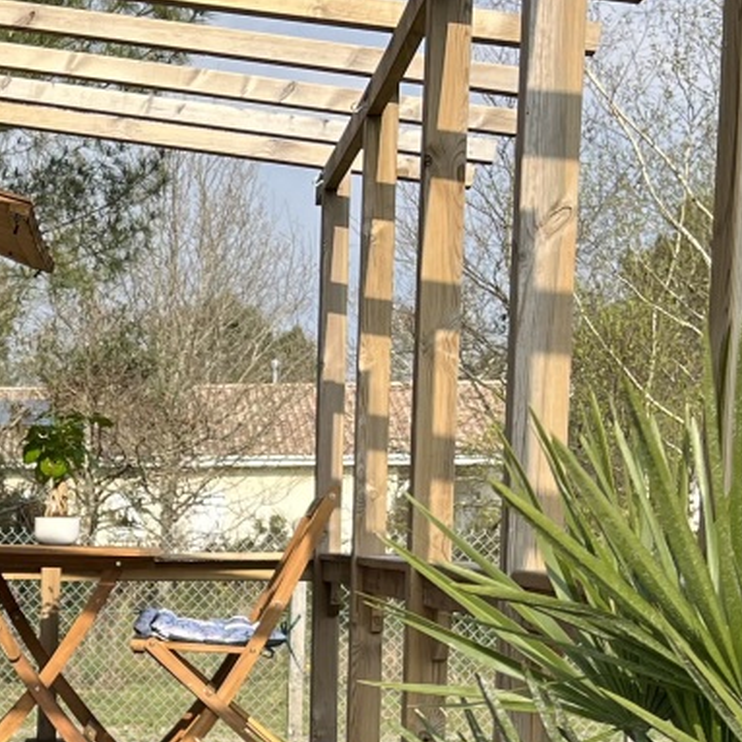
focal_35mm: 90
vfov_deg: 18.6
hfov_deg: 17.7
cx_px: -291
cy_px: 801
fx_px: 2183
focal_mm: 5.1
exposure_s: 1/1992
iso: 50
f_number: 1.6
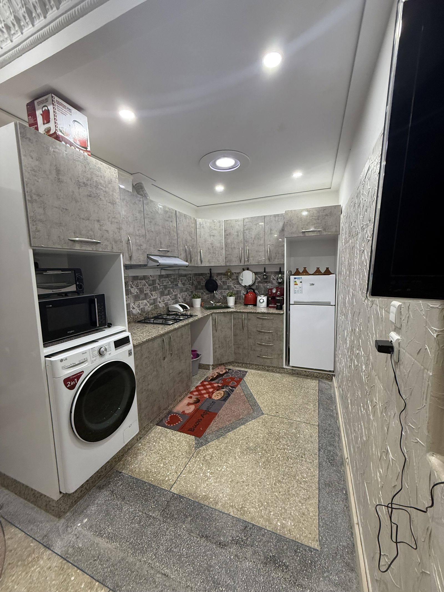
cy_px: 296
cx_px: 222
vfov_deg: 102.1
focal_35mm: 14
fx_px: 239
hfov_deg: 85.7
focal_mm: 2.22
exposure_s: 1/100
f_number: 2.2
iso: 320
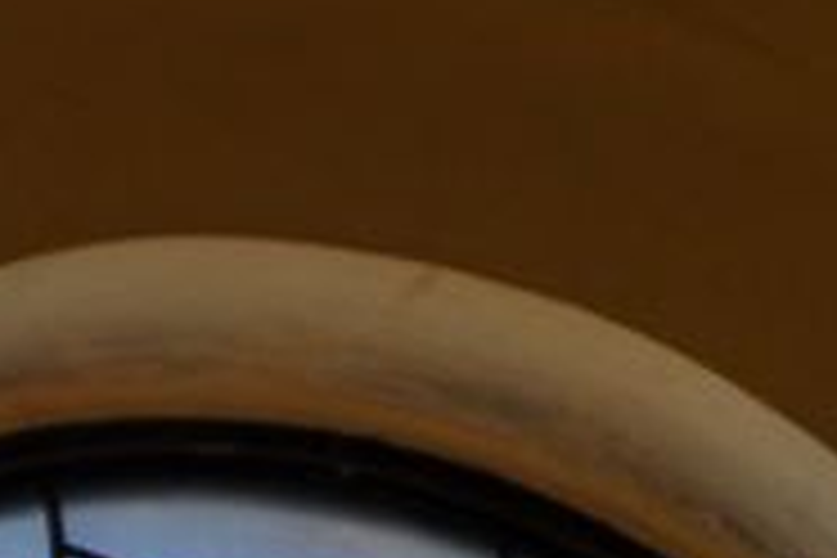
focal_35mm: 990
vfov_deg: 1.4
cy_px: 1215
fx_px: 23016
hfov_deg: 2.1
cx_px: 1530
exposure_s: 1/125
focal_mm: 120
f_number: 5.3
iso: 320
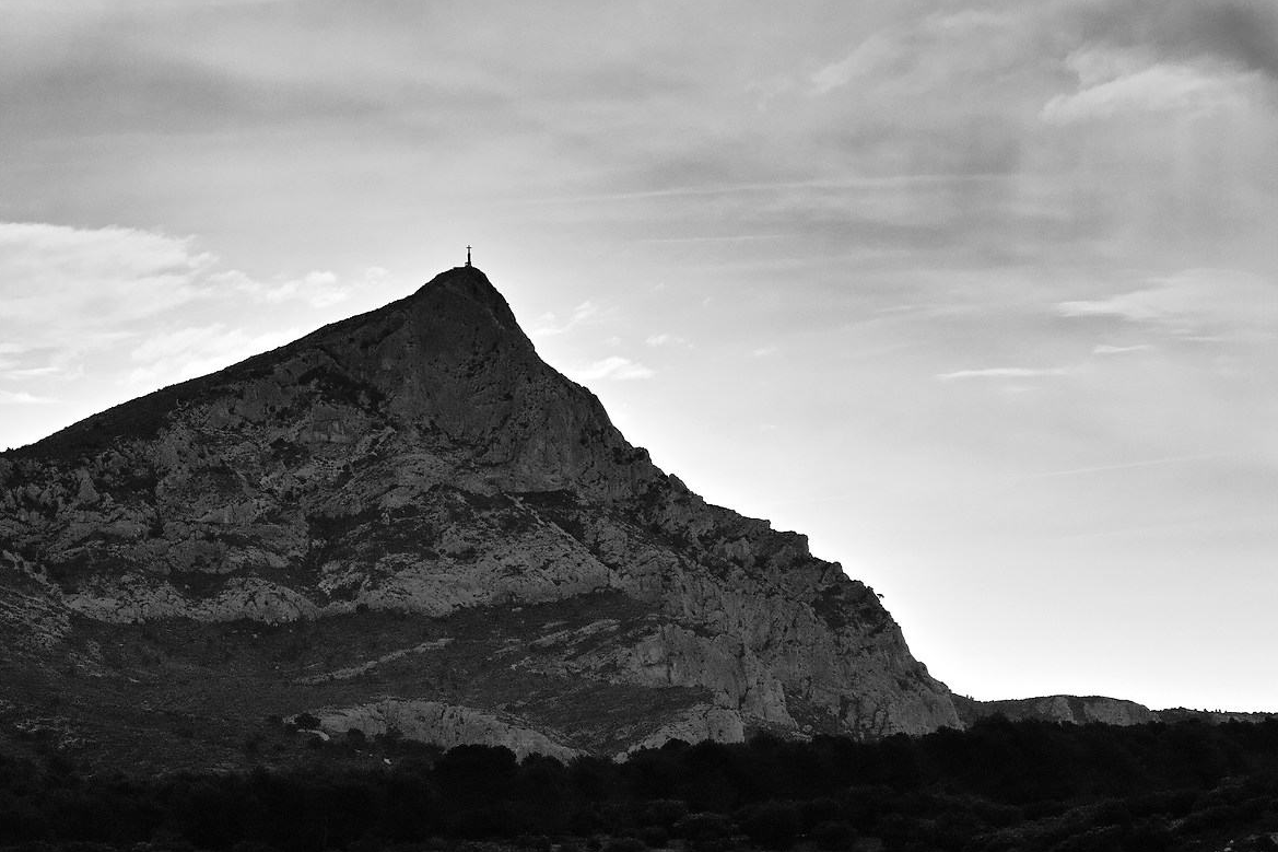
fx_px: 5466
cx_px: 325
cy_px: 767
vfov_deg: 8.9
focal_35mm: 154
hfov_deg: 13.3
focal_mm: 50
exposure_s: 1/500
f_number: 16
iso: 100
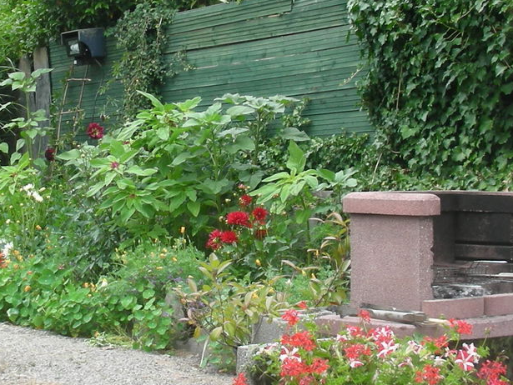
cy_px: 158
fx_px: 1349
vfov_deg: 16.2
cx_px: 169
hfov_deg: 21.4
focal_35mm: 91
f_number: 3
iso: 50
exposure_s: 1/47
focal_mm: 5.8
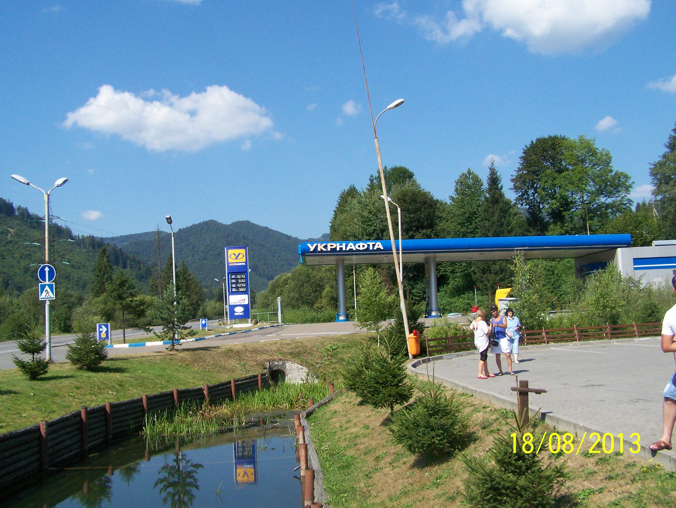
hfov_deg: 48.9
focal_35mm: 38
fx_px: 743
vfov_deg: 37.8
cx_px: 338
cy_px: 254
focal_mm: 6.3
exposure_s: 1/1000
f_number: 5.6
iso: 160
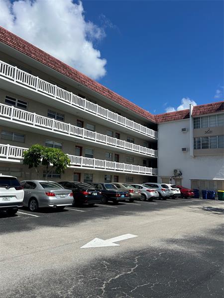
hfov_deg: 53.1
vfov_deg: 67.3
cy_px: 149
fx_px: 224
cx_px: 112
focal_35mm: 26
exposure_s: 1/6579
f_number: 1.5
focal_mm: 5.7
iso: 50
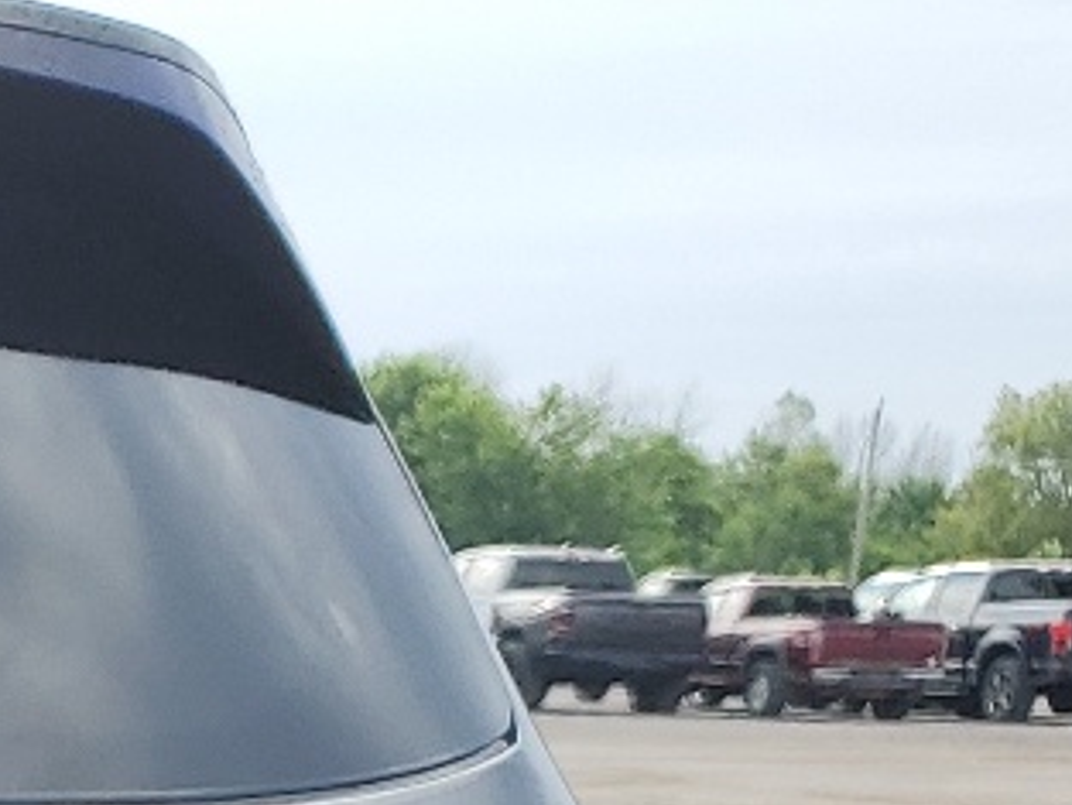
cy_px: 1559
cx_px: -1164
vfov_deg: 10.4
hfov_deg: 12.7
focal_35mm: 133
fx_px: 4120
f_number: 1.5
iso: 50
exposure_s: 1/667
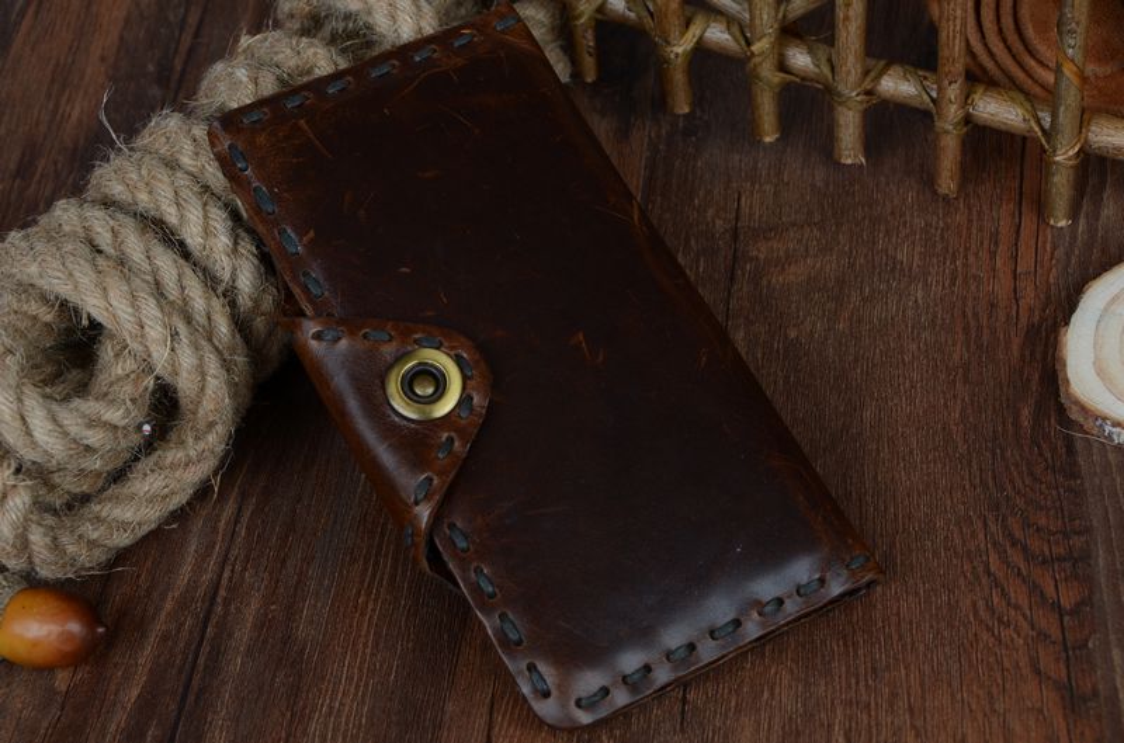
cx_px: 562
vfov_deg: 15.1
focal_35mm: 90
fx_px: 2803
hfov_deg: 22.7
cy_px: 372
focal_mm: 60
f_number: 9
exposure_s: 1/125
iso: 100
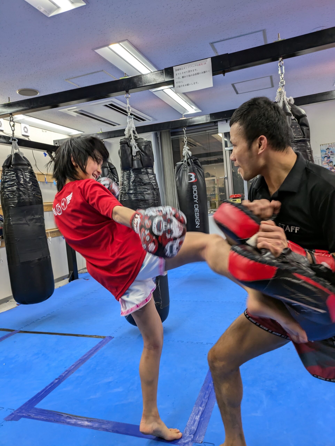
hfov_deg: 54.9
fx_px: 322
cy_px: 223
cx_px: 168
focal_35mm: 25
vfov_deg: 69.4
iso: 80
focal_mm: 5.43
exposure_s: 1/100
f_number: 1.89
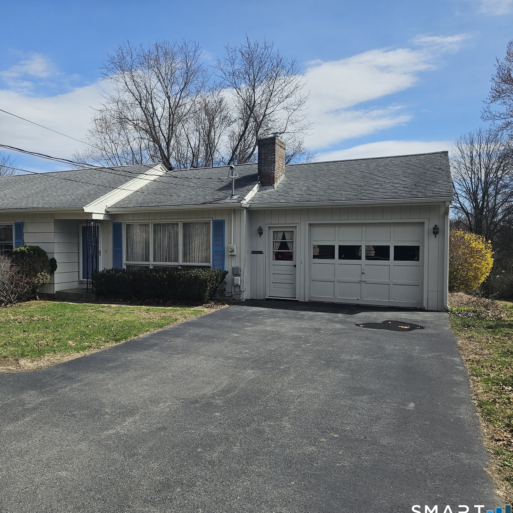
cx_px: 163
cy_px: 259
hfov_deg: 55.9
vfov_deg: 57.3
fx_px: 469
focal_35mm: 28
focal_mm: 6.3
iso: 10
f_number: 1.7
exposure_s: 1/845
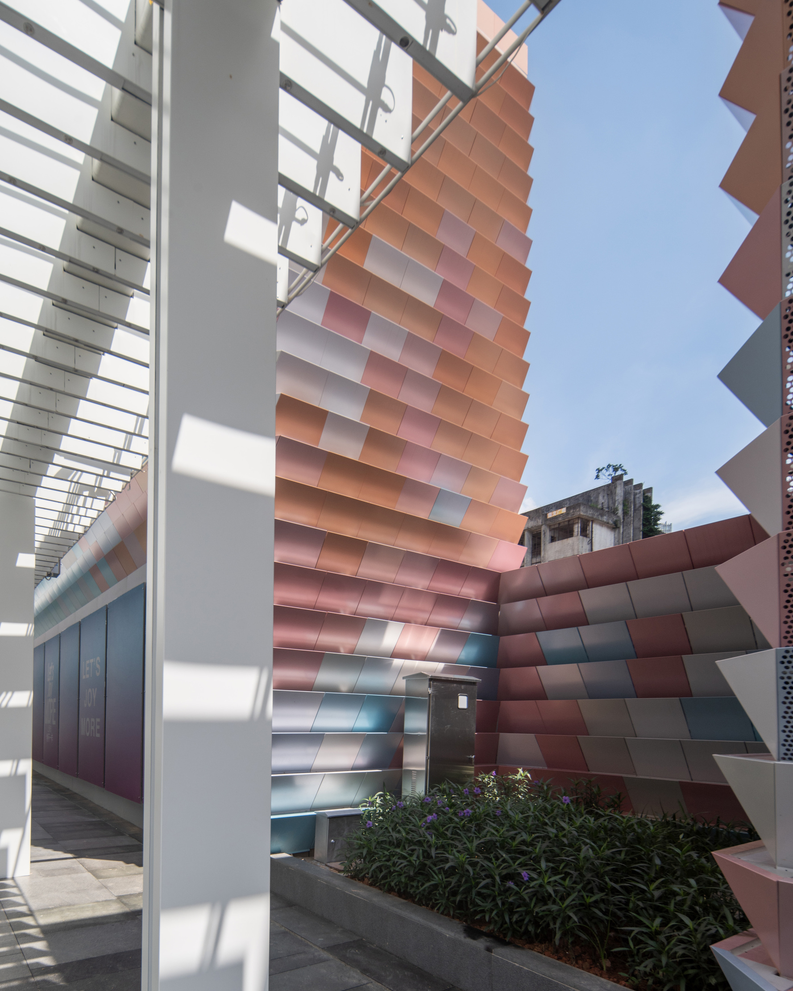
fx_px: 557
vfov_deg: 82.2
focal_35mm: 19
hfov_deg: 70.8
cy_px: 391
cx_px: 378
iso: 100
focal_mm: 15
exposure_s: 1/200
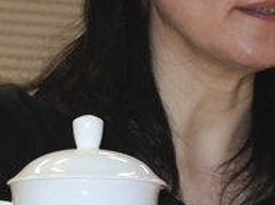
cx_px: 250
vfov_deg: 2.3
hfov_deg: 3.1
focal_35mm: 636
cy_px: 21
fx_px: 5043
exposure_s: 1/200
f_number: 4
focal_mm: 42.8
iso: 640
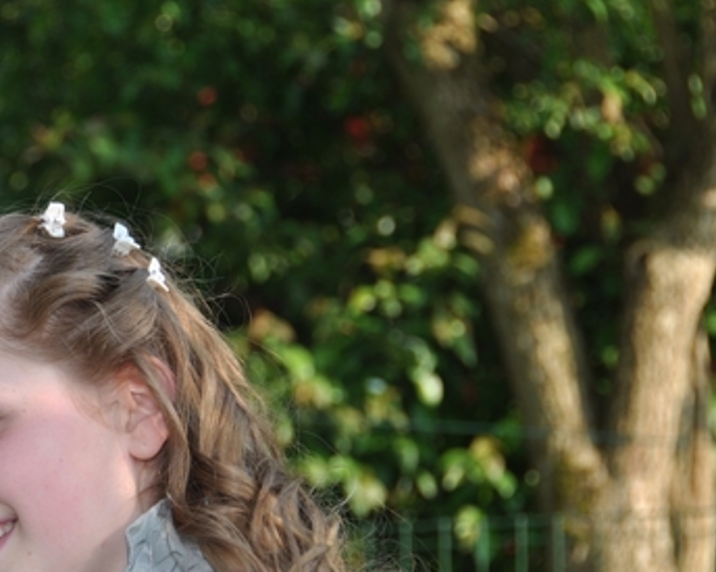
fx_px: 4152
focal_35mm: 196
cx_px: 167
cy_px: 349
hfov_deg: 9.8
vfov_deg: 7.9
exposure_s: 1/60
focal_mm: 80
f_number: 5
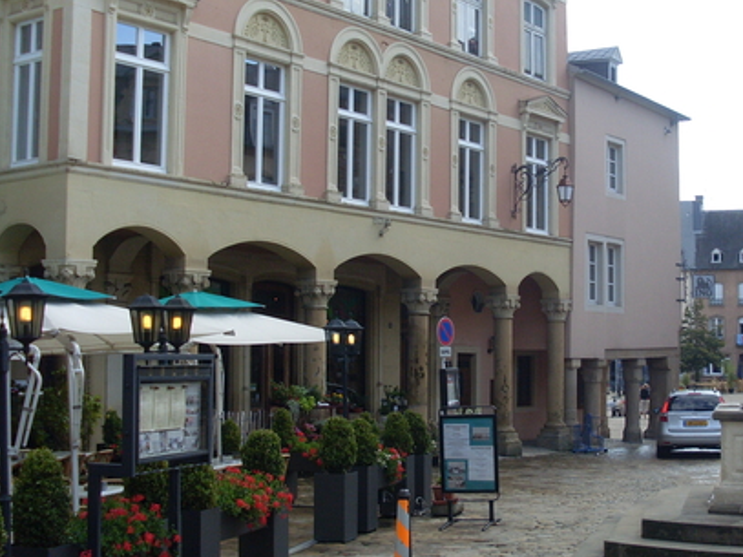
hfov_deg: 33.8
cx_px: 533
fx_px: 1202
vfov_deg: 26.1
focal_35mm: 56
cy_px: 281
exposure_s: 1/90
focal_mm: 6.3
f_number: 7.7
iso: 80
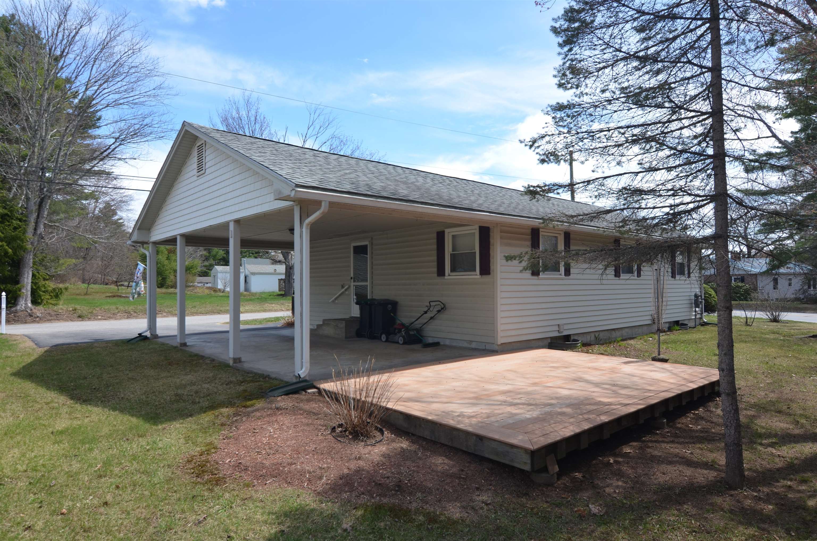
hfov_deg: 81.3
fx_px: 476
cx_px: 408
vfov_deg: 59.3
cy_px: 270
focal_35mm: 21
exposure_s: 1/250
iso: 160
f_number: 8
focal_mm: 14
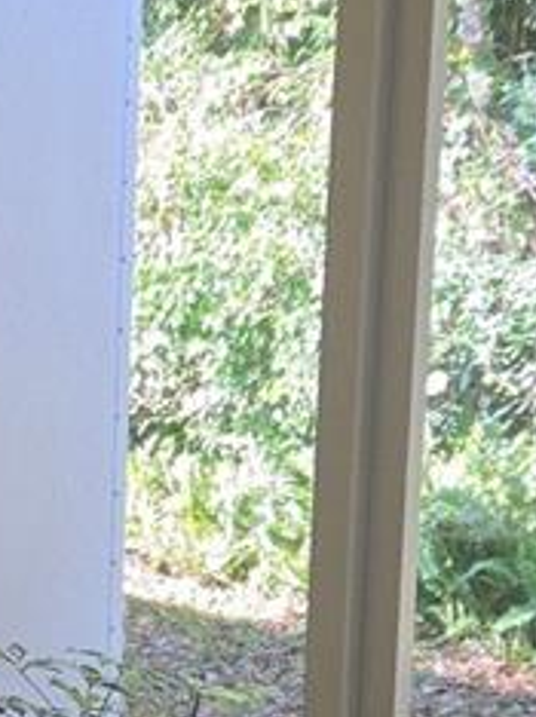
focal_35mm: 118
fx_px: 2441
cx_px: -236
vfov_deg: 16.6
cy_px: 548
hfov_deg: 12.0
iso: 50
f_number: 1.8
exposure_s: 1/120
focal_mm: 5.4
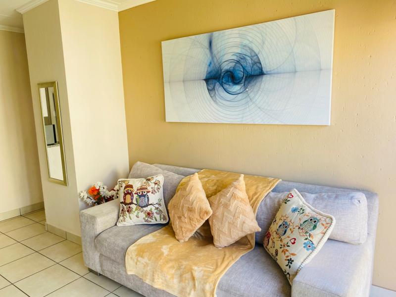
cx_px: 198
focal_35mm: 26
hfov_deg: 67.3
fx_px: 297
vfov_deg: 53.1
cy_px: 148
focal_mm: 4.25
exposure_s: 1/121
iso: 64
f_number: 1.8
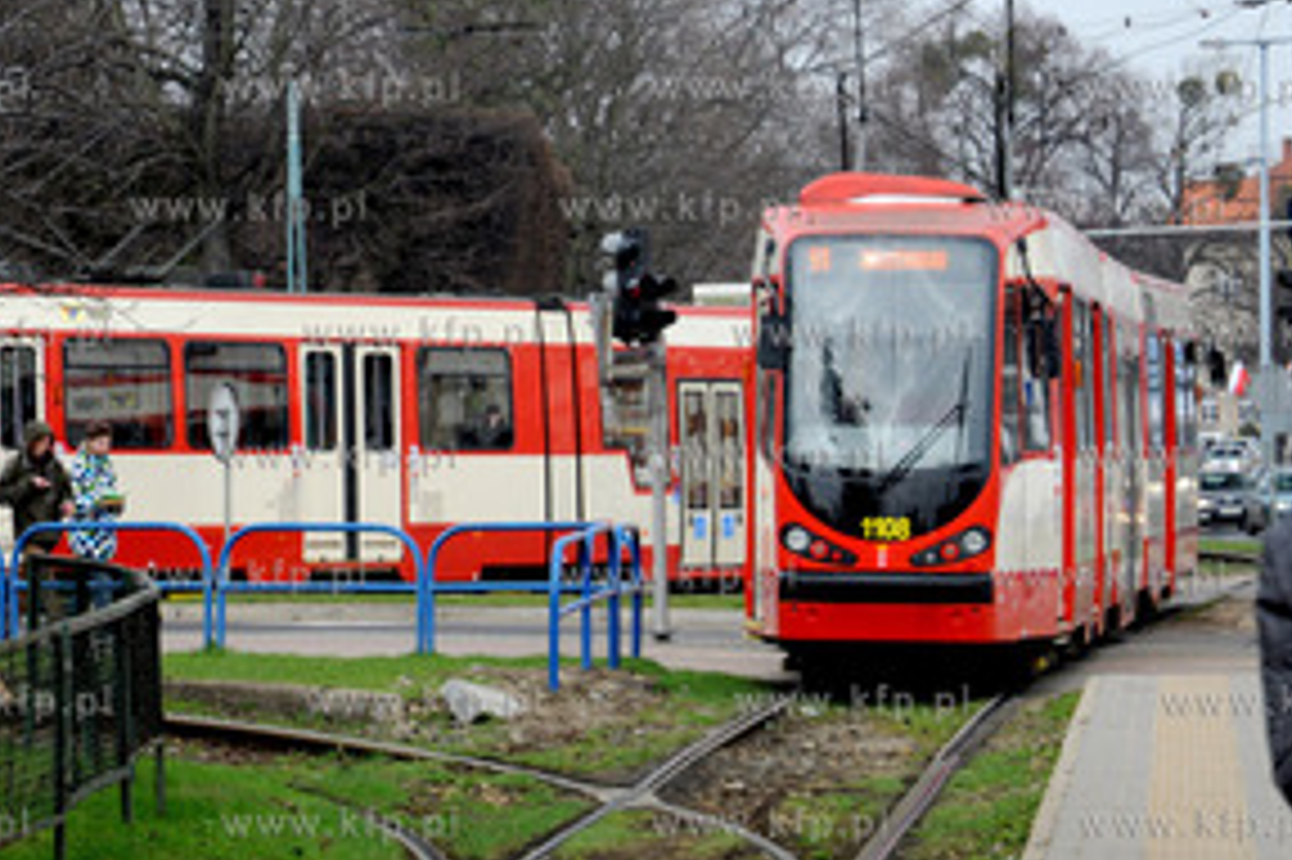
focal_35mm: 178
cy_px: 392
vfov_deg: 7.7
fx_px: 6373
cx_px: 581
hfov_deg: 11.6
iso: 400
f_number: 5.6
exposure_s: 1/400
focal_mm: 85
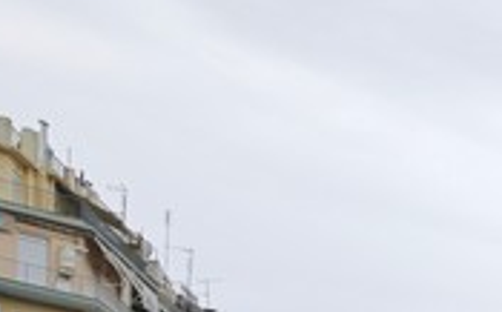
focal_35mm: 149
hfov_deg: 11.1
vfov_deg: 8.0
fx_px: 2037
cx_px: 1321
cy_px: 773
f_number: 1.63
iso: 50
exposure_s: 1/625
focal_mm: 8.72
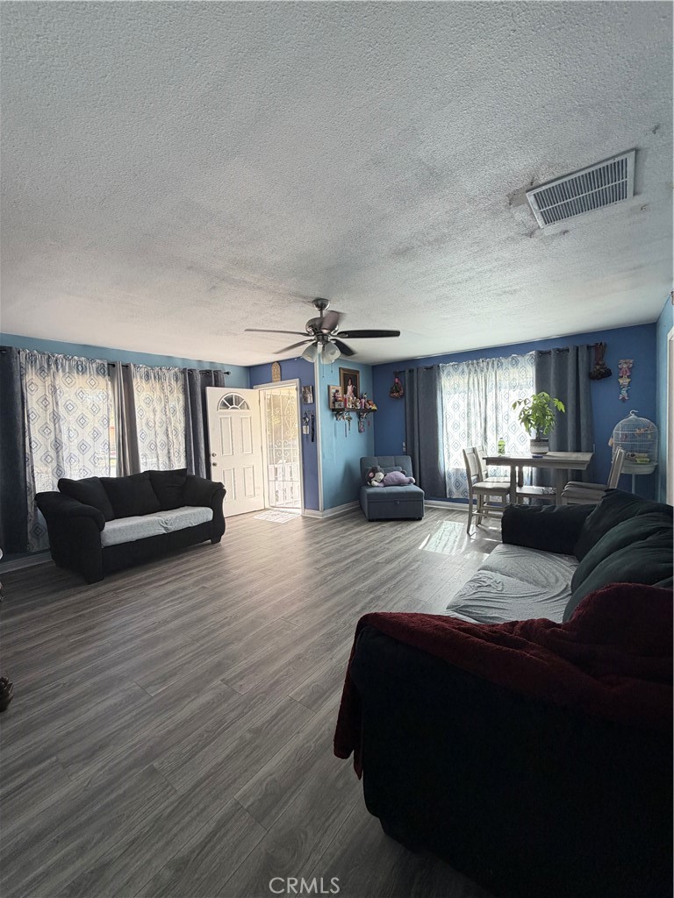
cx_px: 337
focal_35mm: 14
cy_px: 449
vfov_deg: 102.1
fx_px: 363
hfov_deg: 85.7
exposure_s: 1/121
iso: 100
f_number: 2.2
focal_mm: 2.22
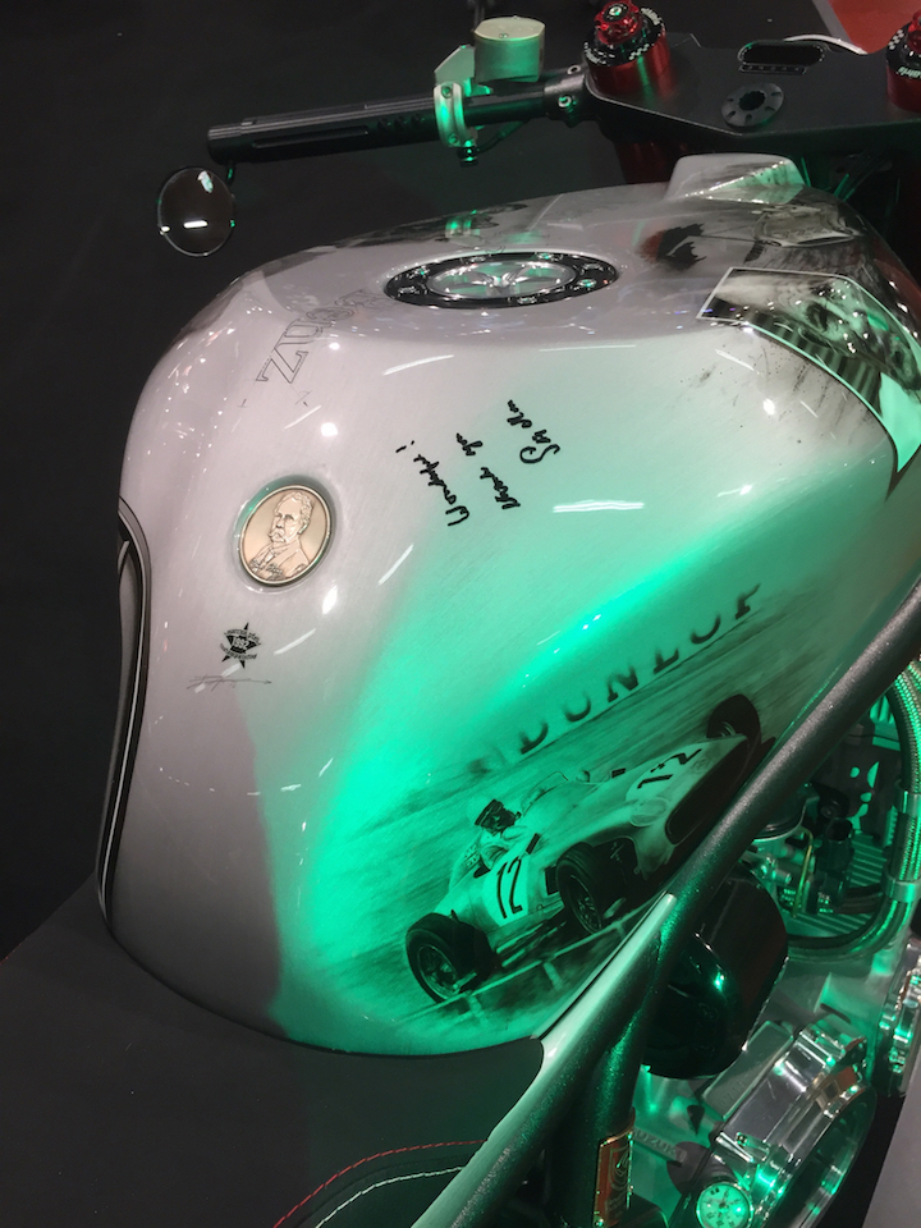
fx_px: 1029
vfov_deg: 61.7
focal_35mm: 29
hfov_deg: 48.2
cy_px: 614
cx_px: 460
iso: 40
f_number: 2.2
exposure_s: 1/33
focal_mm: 4.15
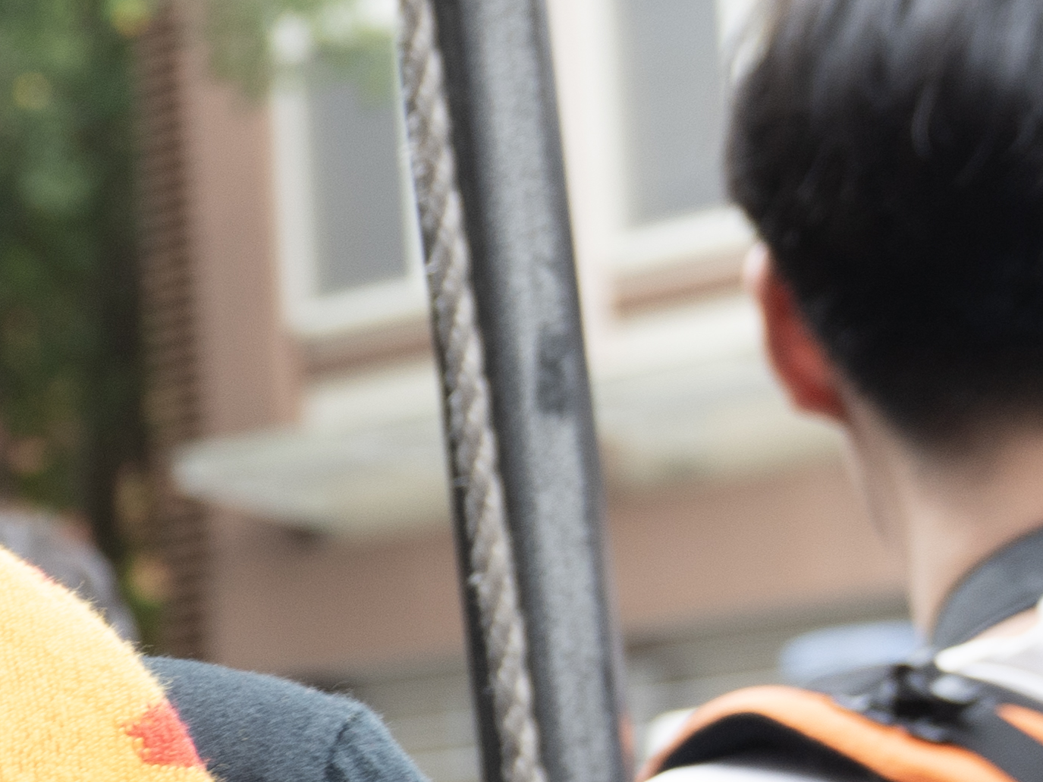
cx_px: -1312
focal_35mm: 178
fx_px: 5363
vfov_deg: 8.3
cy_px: 689
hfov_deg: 10.0
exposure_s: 1/40
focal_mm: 32
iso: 250
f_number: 4
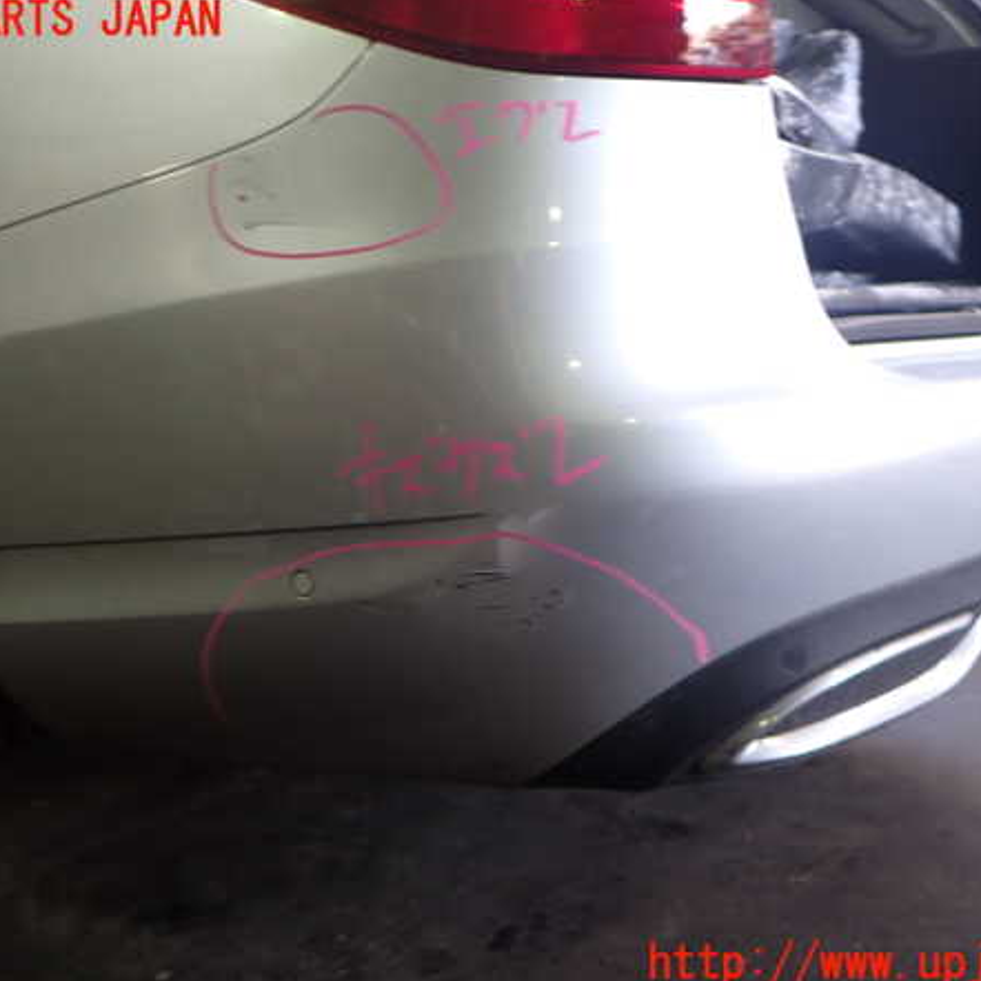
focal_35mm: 36
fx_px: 1154
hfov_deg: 46.0
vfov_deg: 46.0
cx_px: 484
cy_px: 493
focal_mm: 5.4
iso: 200
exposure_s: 1/30
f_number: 2.3
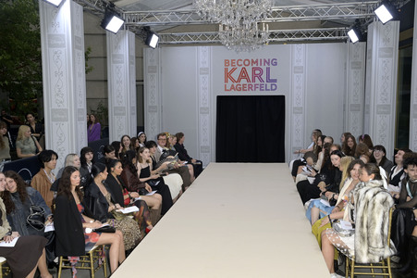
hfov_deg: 54.5
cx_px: 208
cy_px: 139
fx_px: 405
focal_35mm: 35
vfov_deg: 37.8
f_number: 8
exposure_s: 1/250
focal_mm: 35
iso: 500
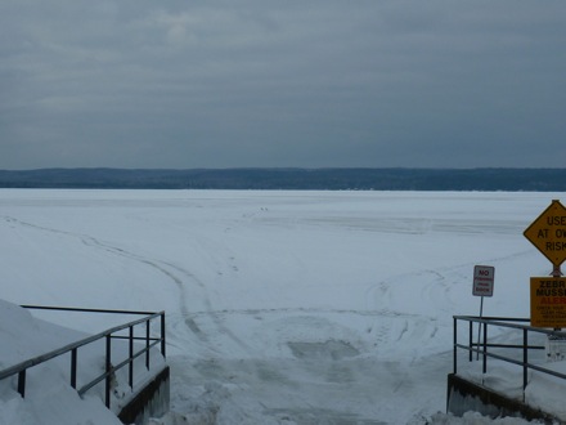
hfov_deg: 23.0
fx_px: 1390
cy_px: 212
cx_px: 283
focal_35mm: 85
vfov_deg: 17.4
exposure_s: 1/800
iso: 80
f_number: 3.6
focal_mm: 9.9
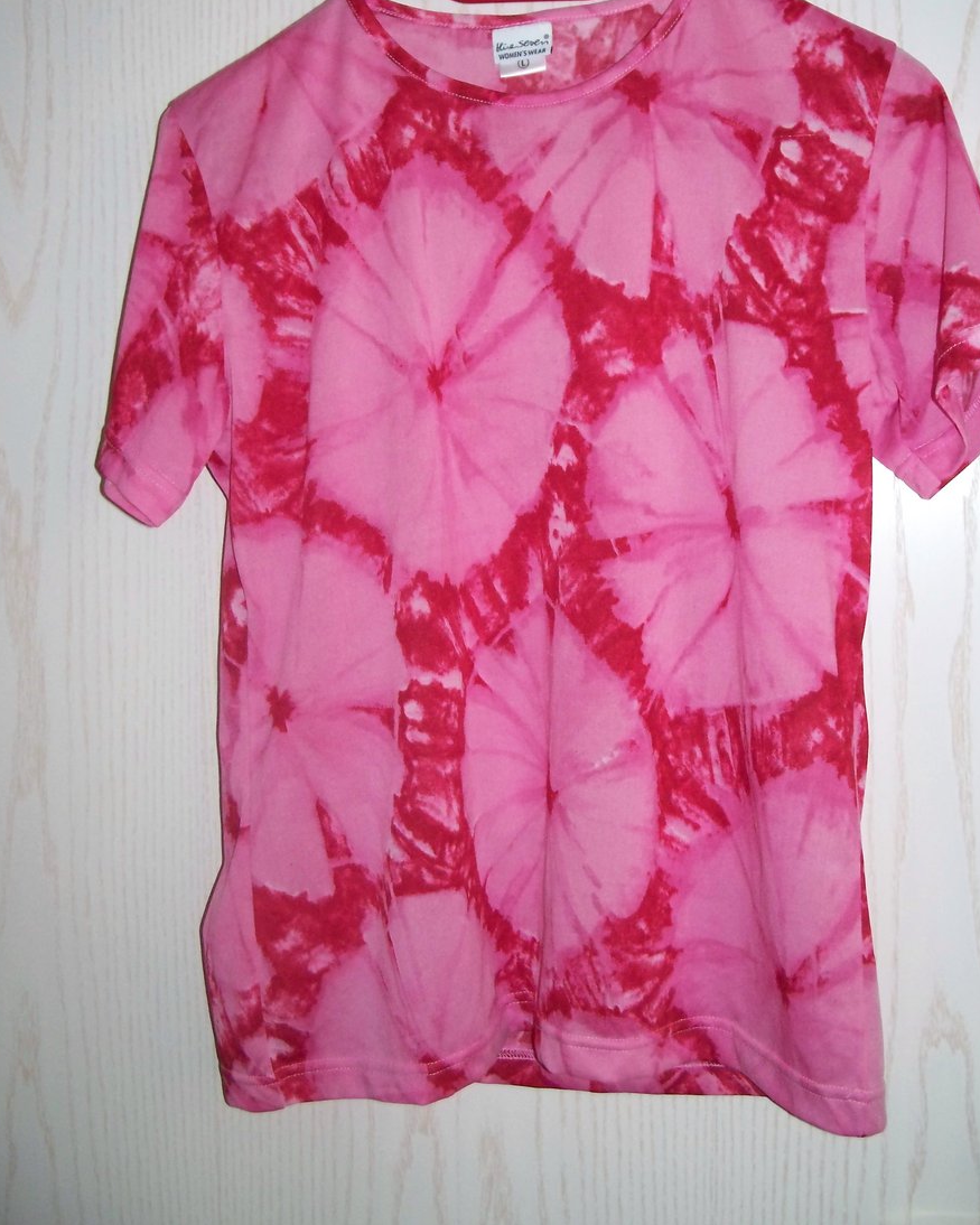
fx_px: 1595
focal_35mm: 44
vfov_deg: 41.8
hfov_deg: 34.1
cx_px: 494
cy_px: 495
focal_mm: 7.8
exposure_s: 1/60
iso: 400
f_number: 2.8
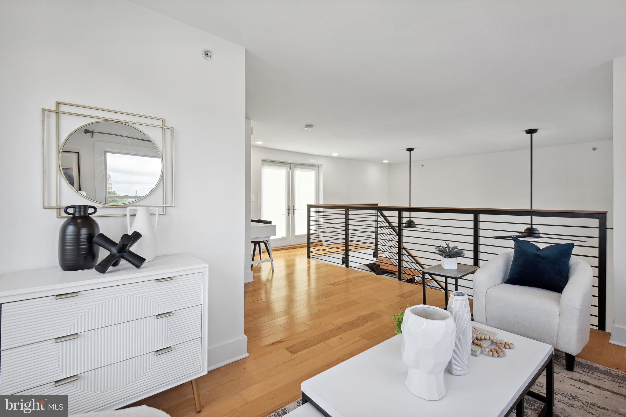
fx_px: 278
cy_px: 208
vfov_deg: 73.7
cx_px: 313
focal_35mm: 16
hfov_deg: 96.7
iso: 400
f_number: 8
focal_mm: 16
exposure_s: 1/60
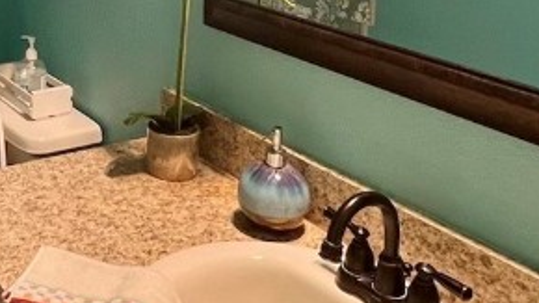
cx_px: 39
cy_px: -93
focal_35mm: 50
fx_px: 714
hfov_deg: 38.1
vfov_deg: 21.6
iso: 400
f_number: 1.8
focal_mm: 1.57
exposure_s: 1/60
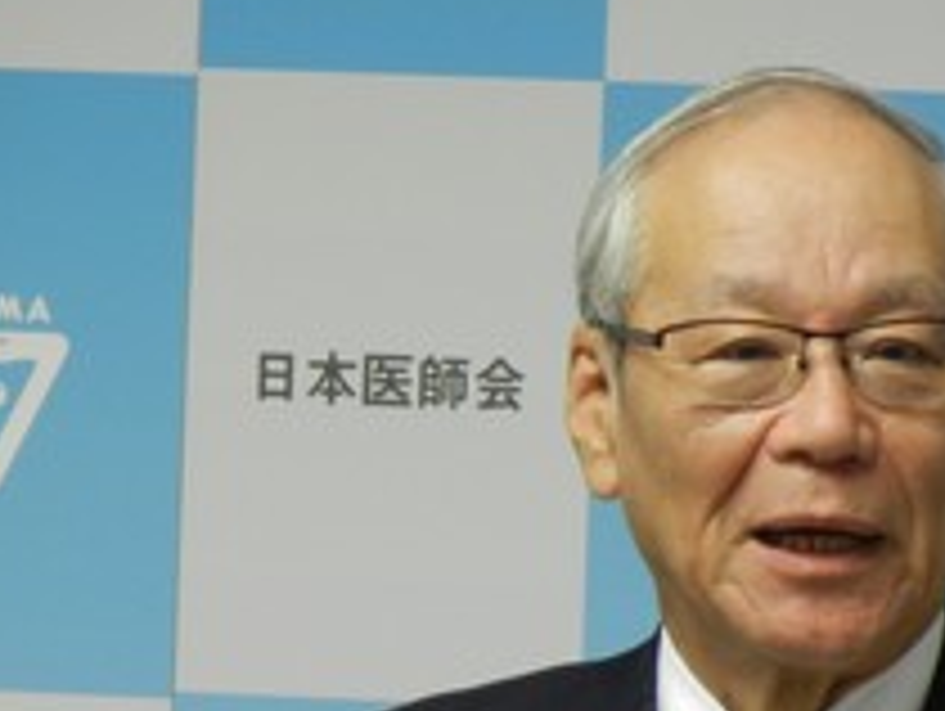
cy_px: 603
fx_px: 15606
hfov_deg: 3.5
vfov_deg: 2.6
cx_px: 850
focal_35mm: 571
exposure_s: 1/17.7
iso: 400
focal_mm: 54
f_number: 5.6
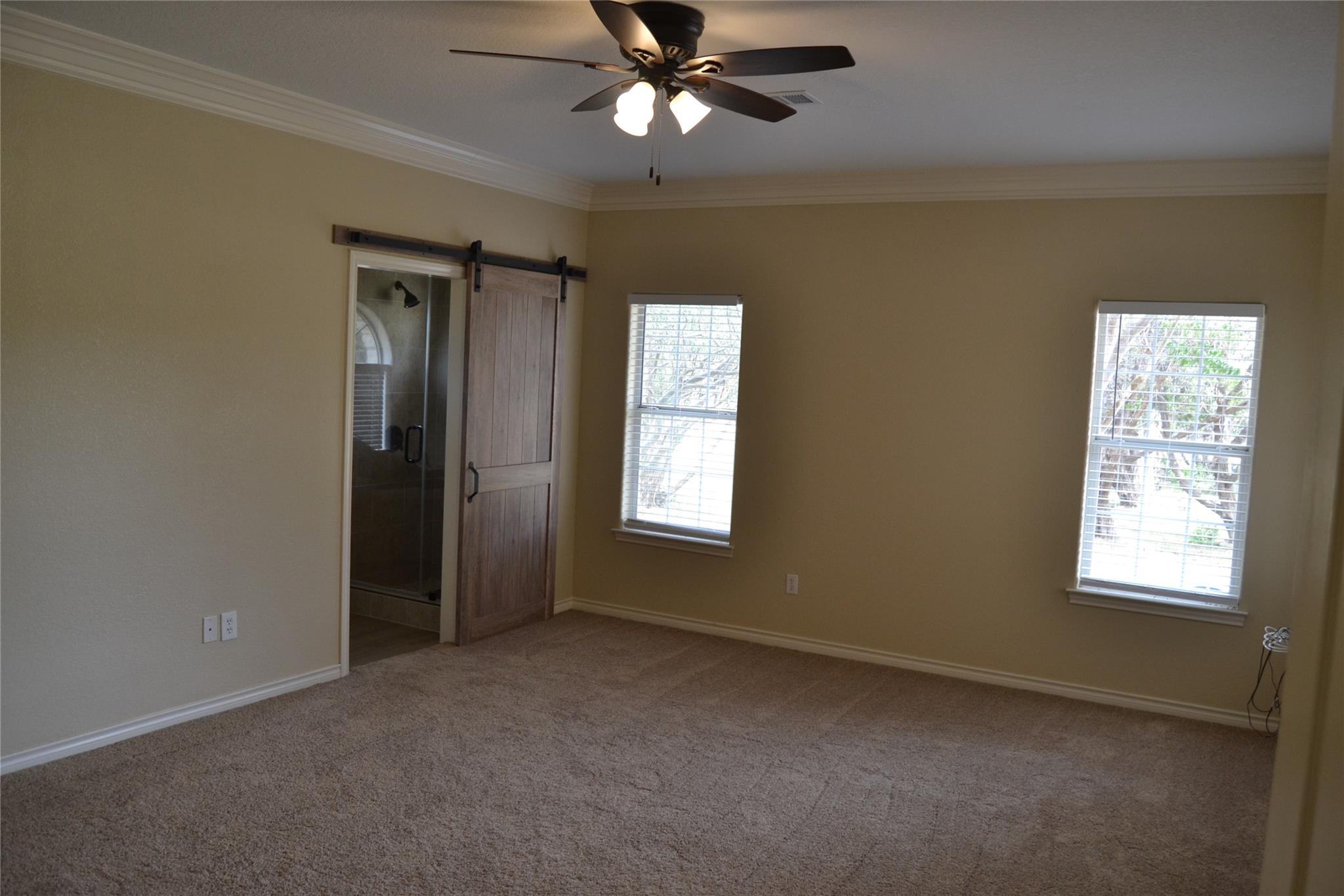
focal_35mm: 27
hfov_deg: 67.4
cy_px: 448
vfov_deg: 47.9
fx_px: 1008
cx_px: 672
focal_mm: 18
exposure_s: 1/100
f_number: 5
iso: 400
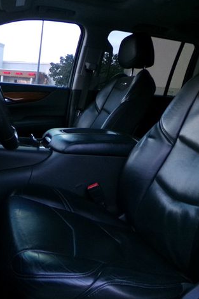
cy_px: 148
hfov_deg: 38.8
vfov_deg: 55.8
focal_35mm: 34
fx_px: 282
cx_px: 85
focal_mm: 4.3
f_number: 3.7
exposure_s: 1/17
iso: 551
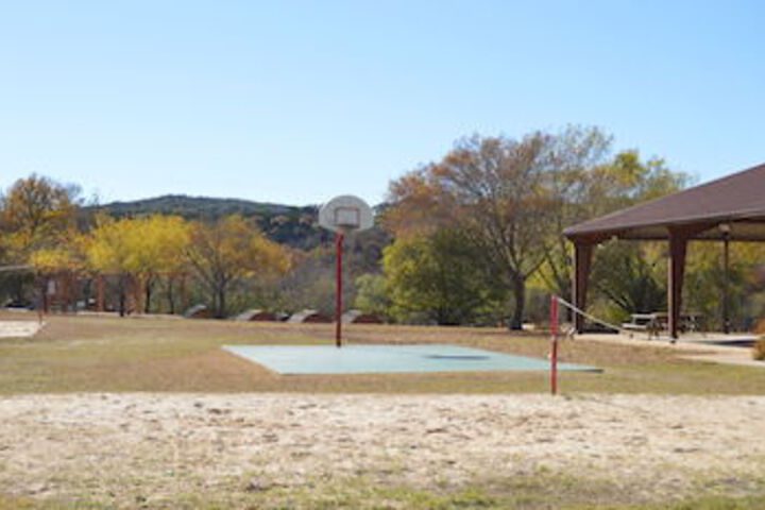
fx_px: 1275
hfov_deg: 33.4
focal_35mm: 60
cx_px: 382
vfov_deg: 22.6
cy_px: 255
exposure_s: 1/200
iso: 100
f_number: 9
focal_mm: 40
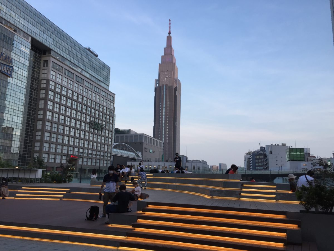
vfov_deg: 48.2
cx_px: 167
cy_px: 126
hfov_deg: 61.7
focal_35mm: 29
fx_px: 280
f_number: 2.2
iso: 32
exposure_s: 1/225
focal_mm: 4.15
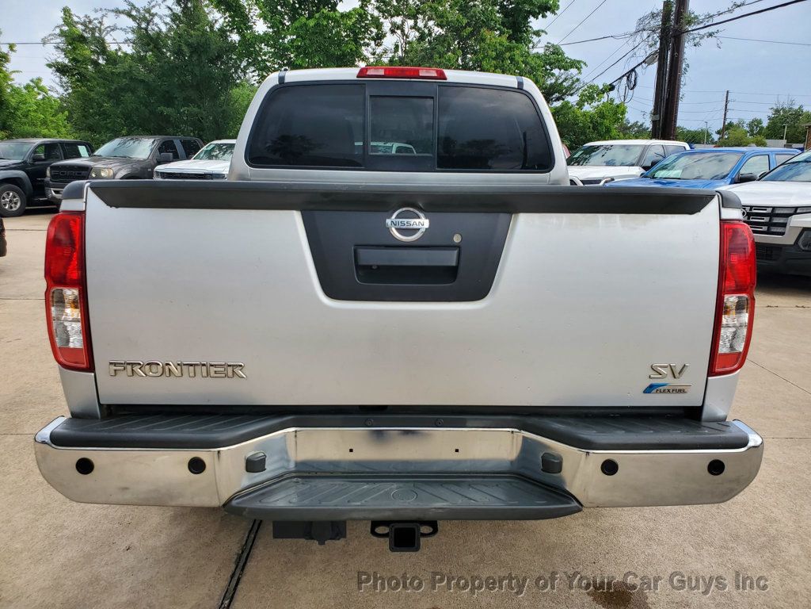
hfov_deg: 67.3
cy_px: 304
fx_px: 609
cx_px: 406
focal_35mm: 26
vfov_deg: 53.1
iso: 50
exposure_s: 1/732
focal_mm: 4.3
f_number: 2.4
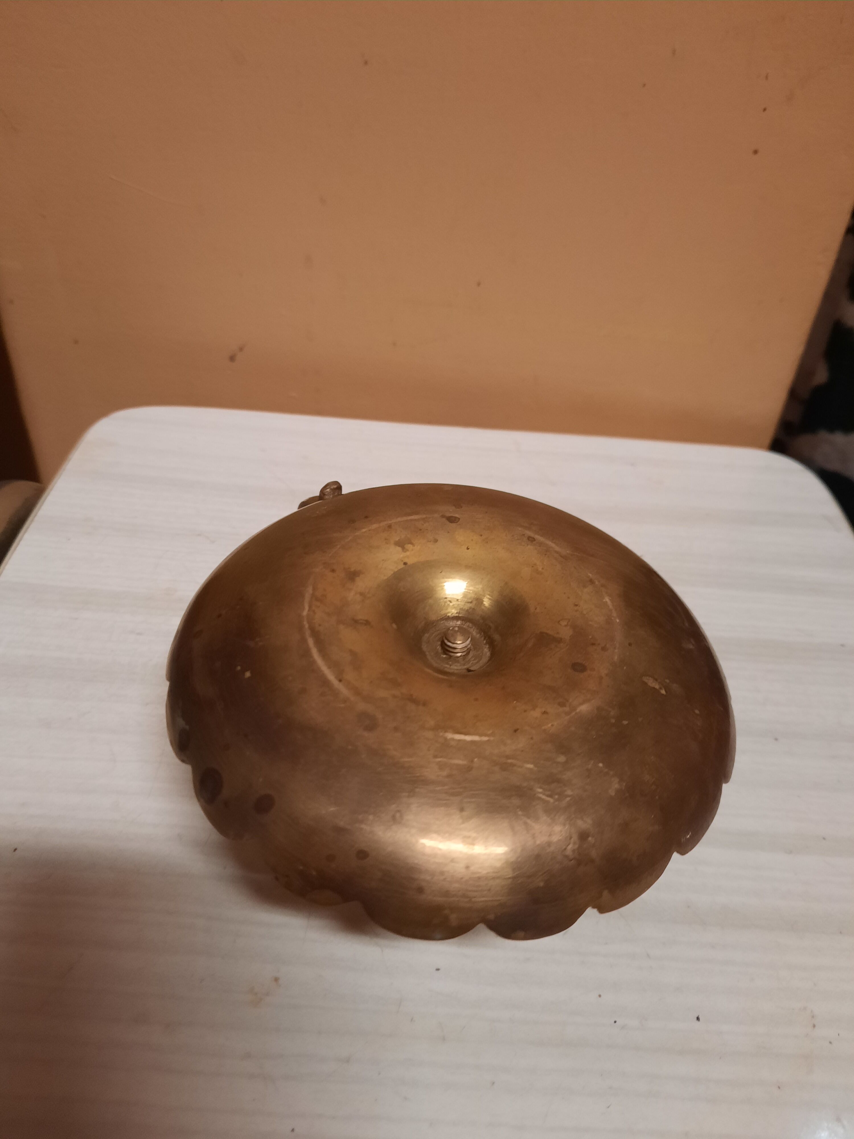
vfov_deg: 69.4
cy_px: 570
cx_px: 427
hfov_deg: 54.9
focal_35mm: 25
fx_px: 822
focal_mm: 4.6
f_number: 2
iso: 250
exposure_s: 1/33
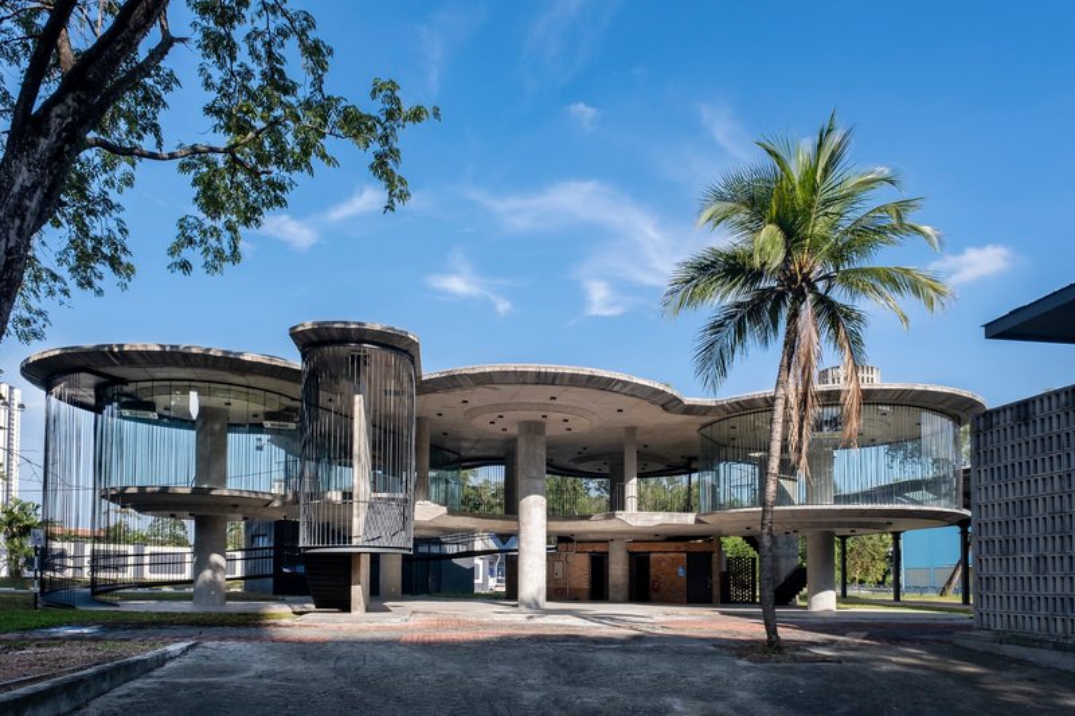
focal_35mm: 24
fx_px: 716
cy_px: 358
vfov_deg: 53.1
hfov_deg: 73.8
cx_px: 538
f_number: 11
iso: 200
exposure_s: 1/120
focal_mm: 16
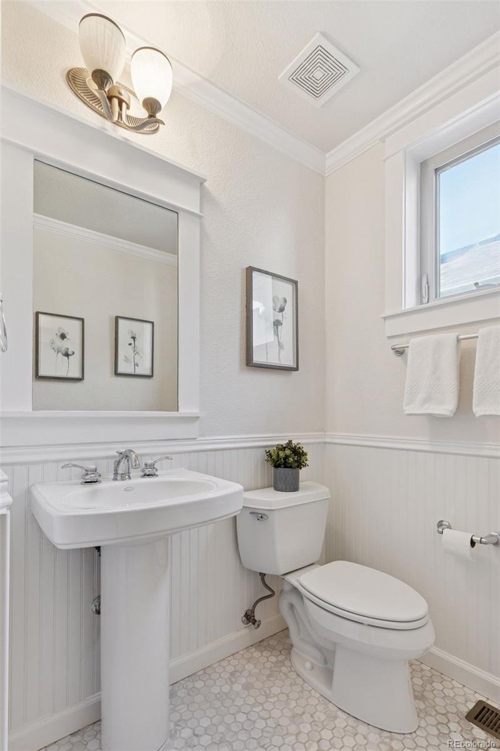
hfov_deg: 70.4
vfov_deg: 93.3
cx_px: 250
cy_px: 376
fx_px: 354
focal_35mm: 17
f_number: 9
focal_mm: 17
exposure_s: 1/6
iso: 400
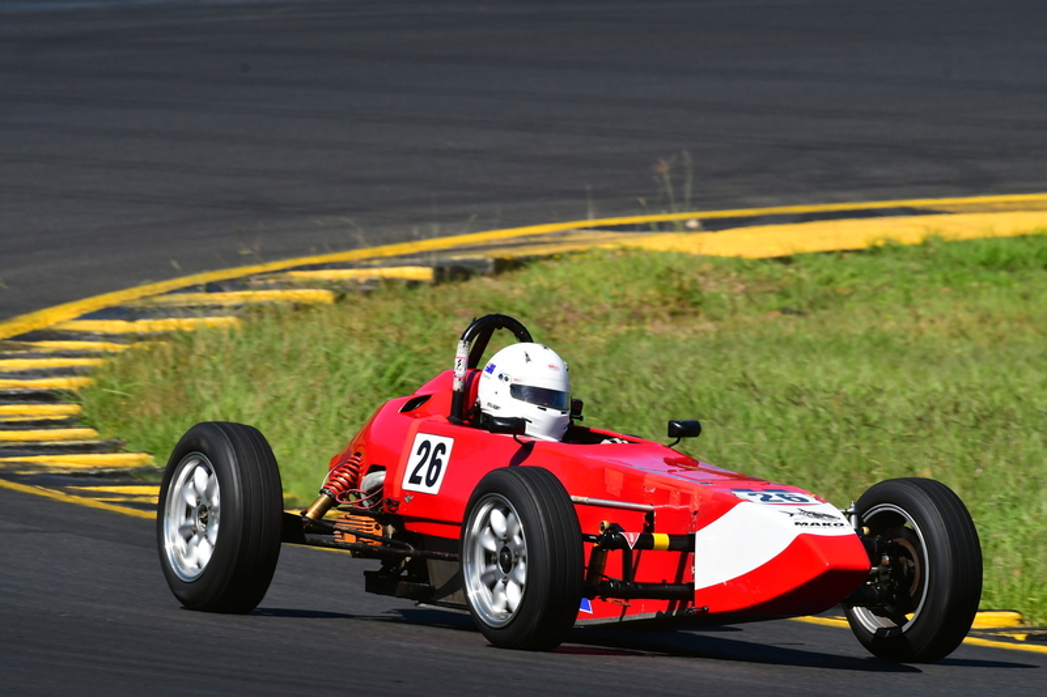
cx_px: 524
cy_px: 348
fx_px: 19626
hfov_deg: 3.1
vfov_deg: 2.0
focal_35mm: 675
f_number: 11
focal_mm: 450
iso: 400
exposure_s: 1/640
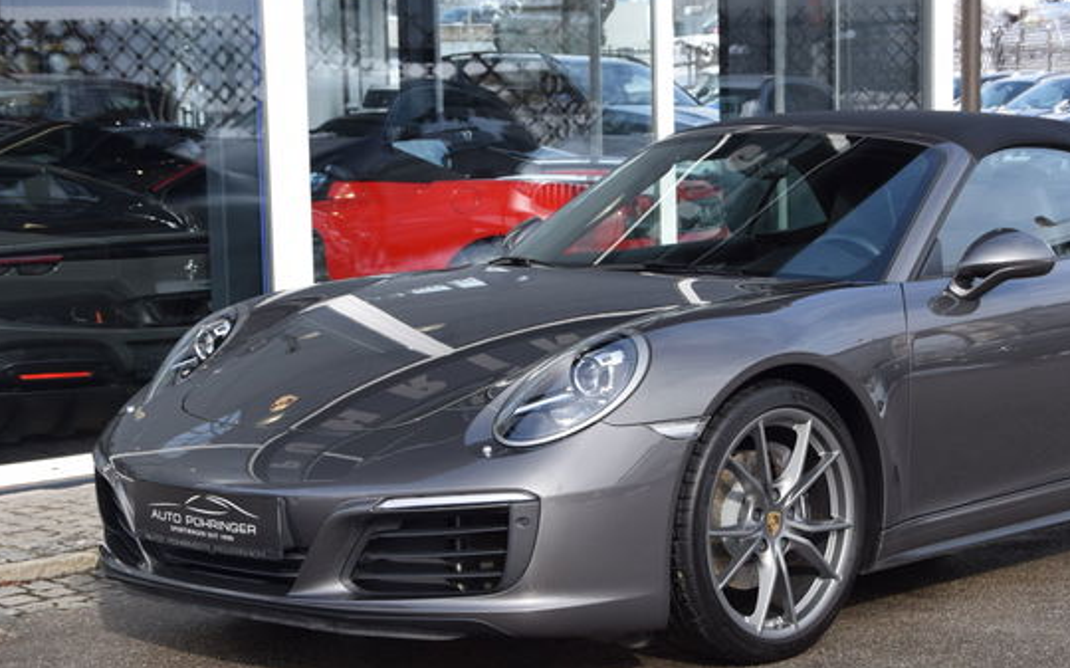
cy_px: 371
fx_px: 2536
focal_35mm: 87
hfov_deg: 23.7
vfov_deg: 15.0
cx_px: 729
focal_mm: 40
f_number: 8
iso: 220
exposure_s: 1/250
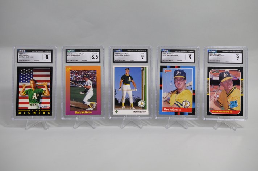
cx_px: 129
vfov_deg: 22.6
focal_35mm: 60
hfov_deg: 33.4
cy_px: 86
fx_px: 430
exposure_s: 1/100
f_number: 5
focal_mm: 40
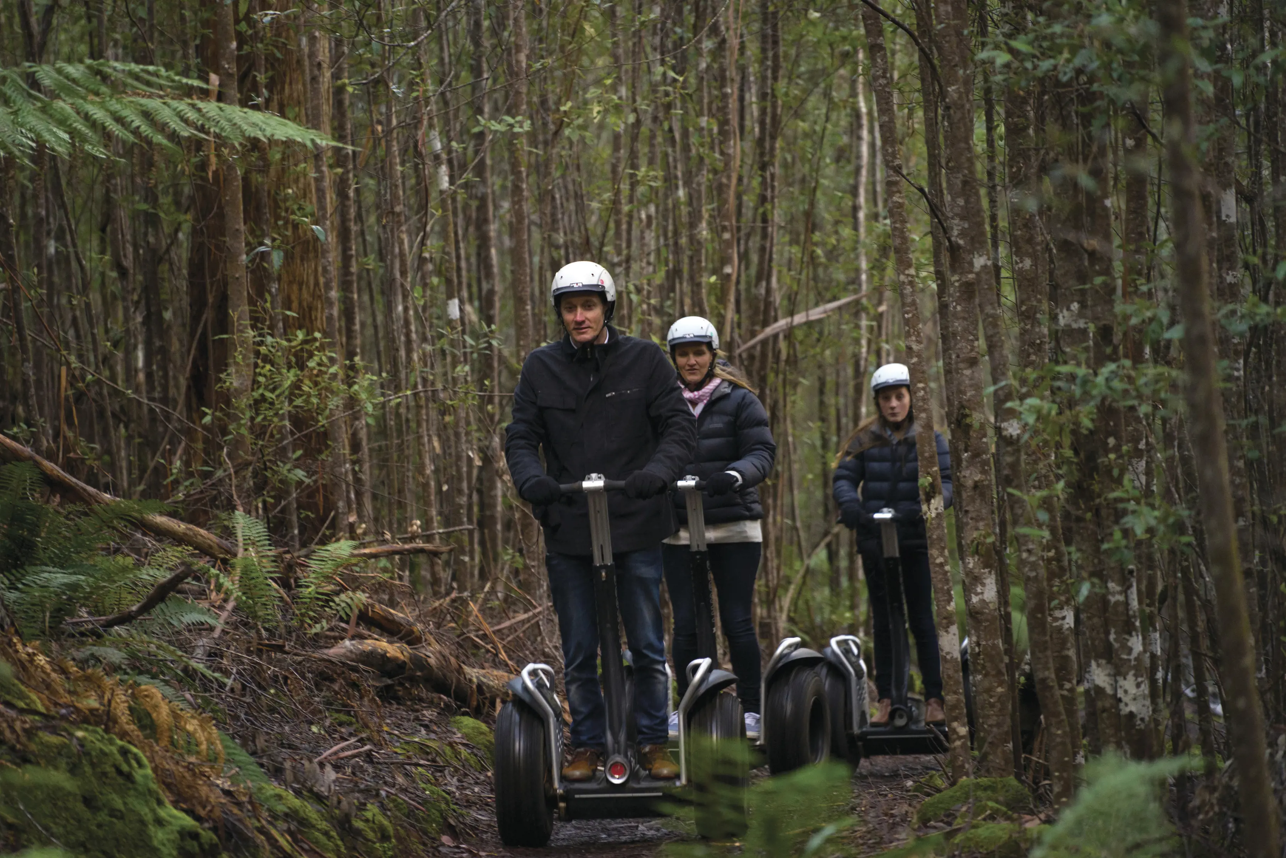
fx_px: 7144
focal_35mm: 200
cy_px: 429
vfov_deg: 6.9
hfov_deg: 10.3
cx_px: 643
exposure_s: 1/40
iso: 1250
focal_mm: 200
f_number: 4
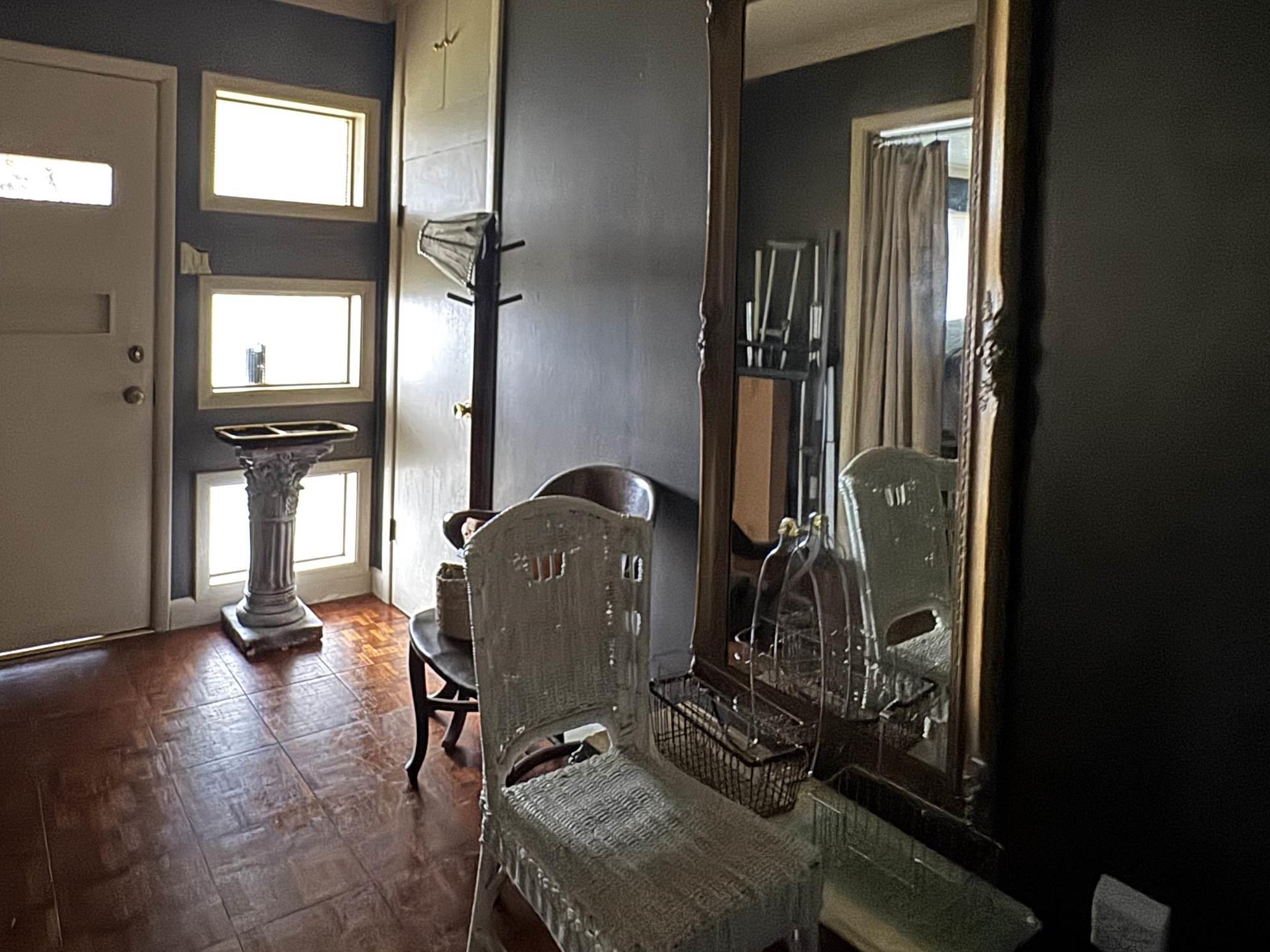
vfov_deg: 59.9
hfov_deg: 74.4
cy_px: 333
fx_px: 807
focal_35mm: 22
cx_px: 442
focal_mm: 2.22
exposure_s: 1/11
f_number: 2.2
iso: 1600
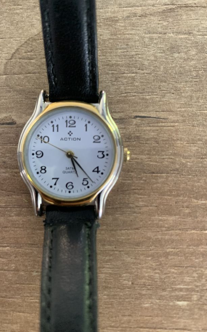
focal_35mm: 28
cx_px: 89
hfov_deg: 44.4
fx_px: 253
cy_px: 168
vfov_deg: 66.5
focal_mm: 4.25
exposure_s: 1/40
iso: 400
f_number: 1.8
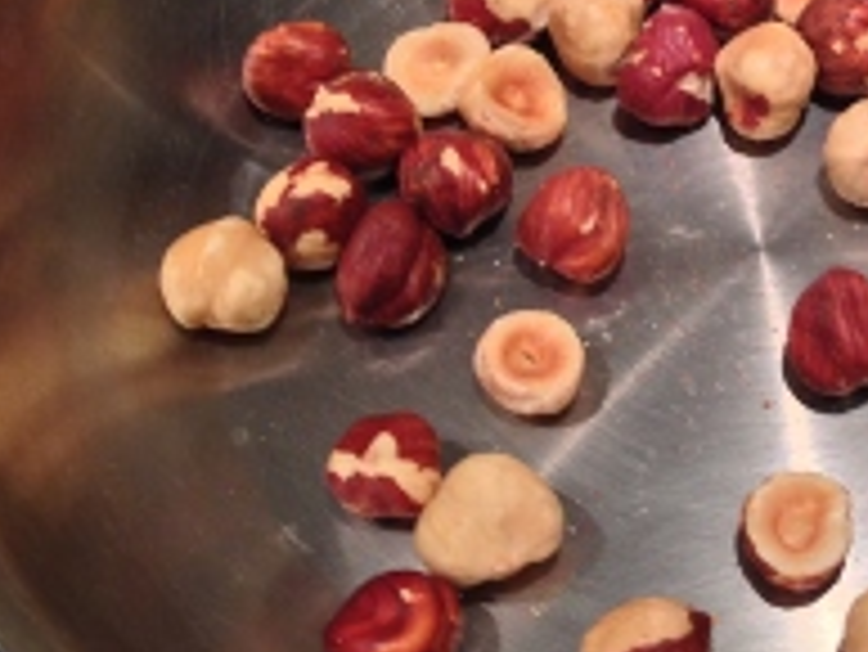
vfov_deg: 18.0
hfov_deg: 23.0
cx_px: 837
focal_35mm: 82
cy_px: 211
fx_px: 2057
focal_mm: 4.12
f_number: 2.4
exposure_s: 1/20
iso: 64
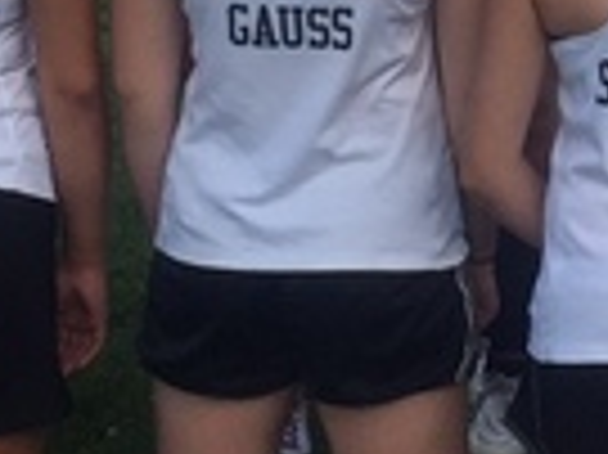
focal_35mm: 155
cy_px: -418
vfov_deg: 9.1
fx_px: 2720
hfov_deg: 12.5
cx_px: 689
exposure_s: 1/989
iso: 32
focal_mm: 4.15
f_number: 2.2
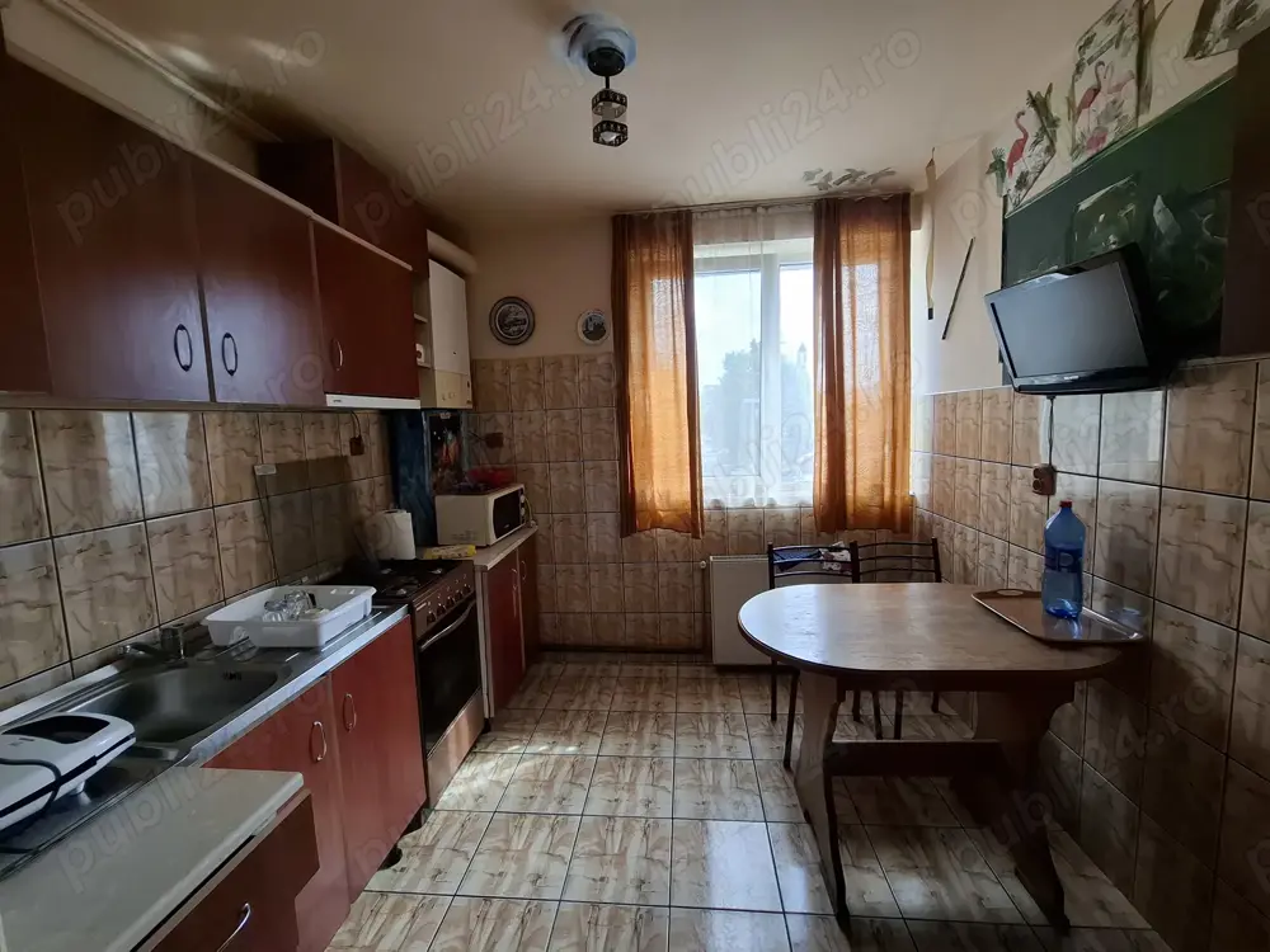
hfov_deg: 106.2
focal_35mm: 13
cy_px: 476
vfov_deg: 89.9
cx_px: 635
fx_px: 477
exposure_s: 1/50
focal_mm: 1.74
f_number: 2.2
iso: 50
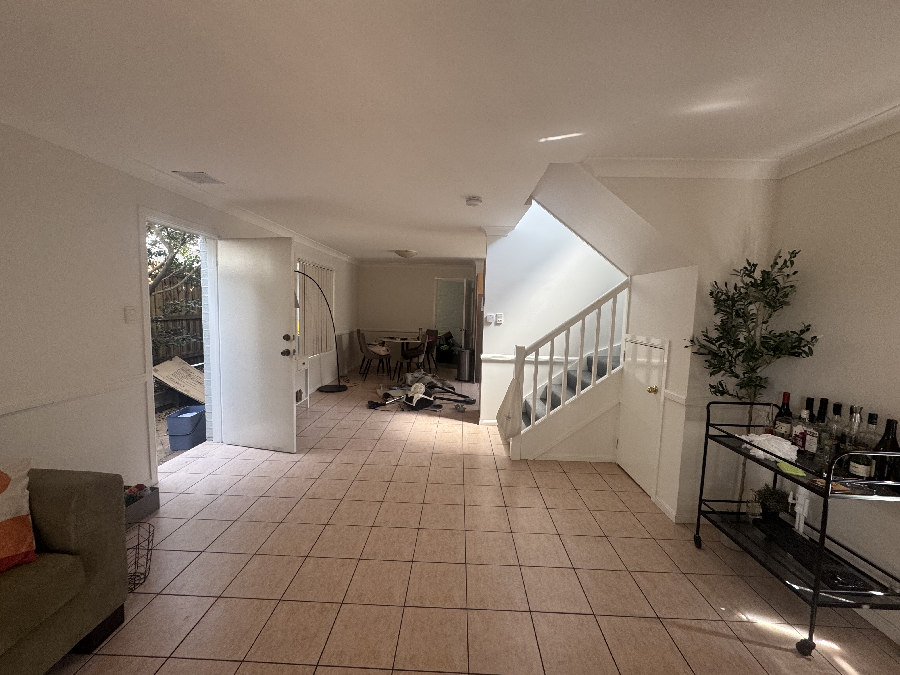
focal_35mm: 14
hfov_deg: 102.1
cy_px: 338
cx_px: 450
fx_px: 364
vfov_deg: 85.7
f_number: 2.2
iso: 160
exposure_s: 1/99
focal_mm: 2.22
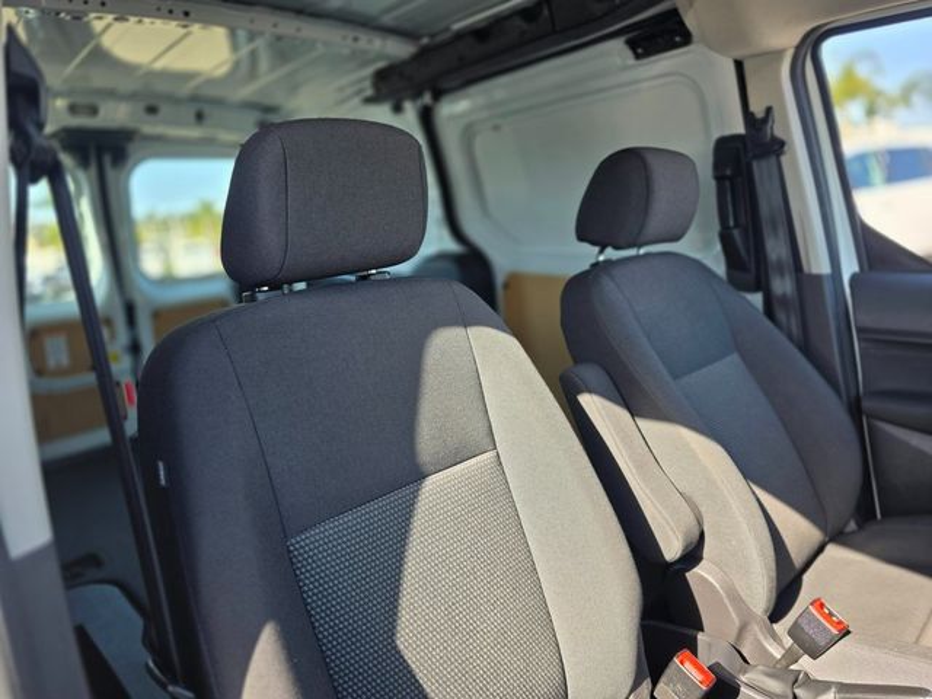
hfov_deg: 73.9
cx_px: 466
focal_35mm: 23
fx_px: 619
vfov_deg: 58.9
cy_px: 350
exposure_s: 1/359
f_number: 1.7
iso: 40
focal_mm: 6.3
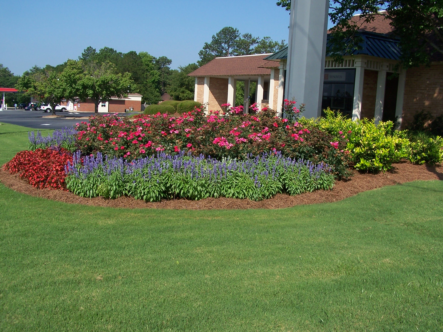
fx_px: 486
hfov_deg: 49.0
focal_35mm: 38
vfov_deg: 37.7
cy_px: 166
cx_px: 222
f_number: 5.6
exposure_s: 1/350
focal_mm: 6.3
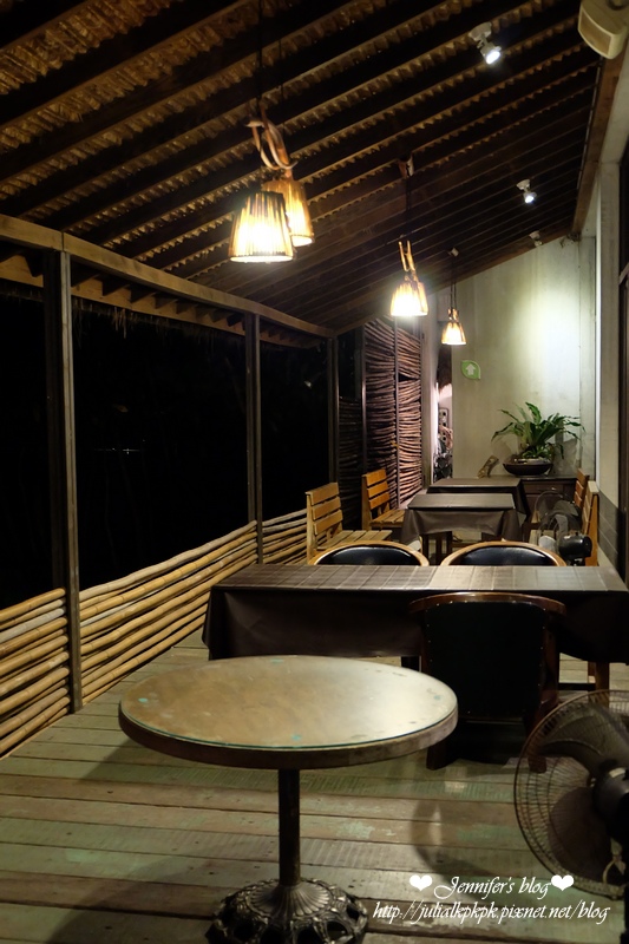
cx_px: 314
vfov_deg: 48.5
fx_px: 1049
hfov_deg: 33.4
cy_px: 472
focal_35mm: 40
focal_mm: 26.9
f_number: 4.5
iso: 3200
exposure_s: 1/10
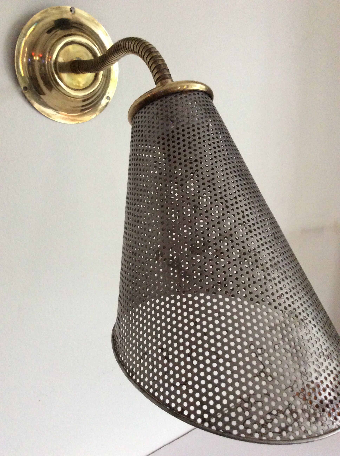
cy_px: 228
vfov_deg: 56.9
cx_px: 170
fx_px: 420
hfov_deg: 44.1
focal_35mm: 32
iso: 320
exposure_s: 1/20
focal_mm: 3.3
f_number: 2.4
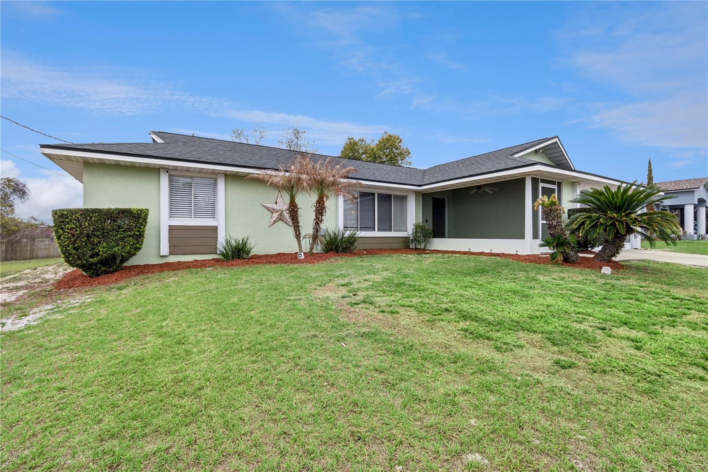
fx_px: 315
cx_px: 354
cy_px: 236
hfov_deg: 96.7
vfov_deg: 73.7
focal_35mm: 16
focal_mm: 16
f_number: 18
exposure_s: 1/20
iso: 100
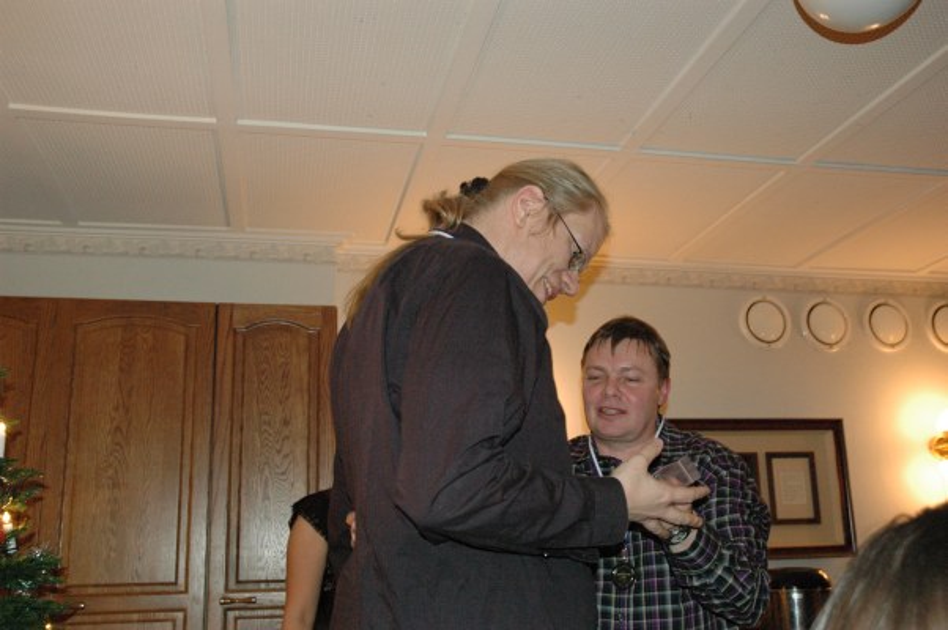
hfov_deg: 53.2
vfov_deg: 36.8
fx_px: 947
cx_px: 474
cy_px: 315
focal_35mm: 36
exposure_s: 1/60
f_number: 5
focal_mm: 24
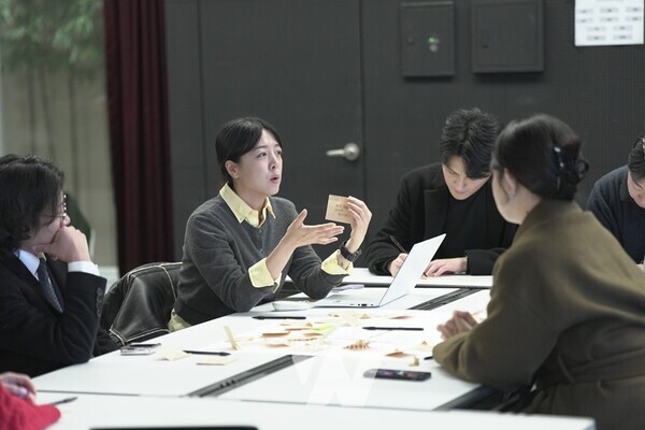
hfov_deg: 19.6
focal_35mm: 104
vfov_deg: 13.2
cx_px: 322
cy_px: 215
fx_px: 1863
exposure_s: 1/200
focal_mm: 104
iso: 2500
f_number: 2.8
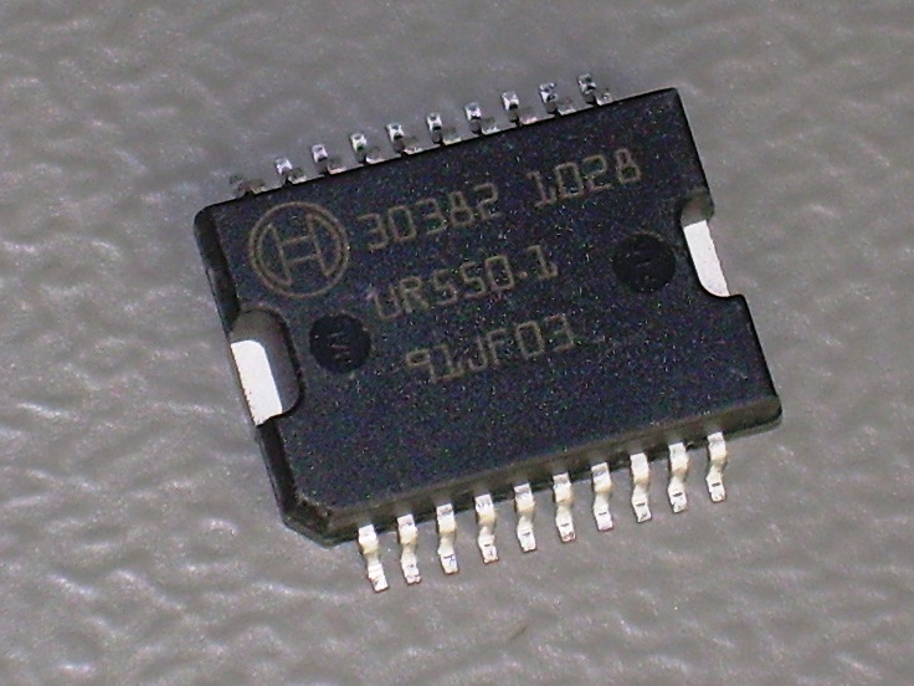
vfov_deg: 13.5
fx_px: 2904
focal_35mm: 110
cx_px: 457
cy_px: 343
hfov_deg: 17.9
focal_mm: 18.9
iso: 50
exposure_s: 1/60
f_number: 4.9
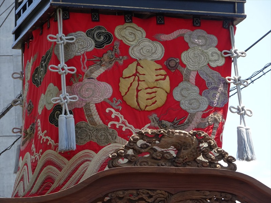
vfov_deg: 6.6
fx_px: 1761
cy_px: 102
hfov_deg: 8.8
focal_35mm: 225
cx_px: 136
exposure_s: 1/250
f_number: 6.3
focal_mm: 38.47
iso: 125
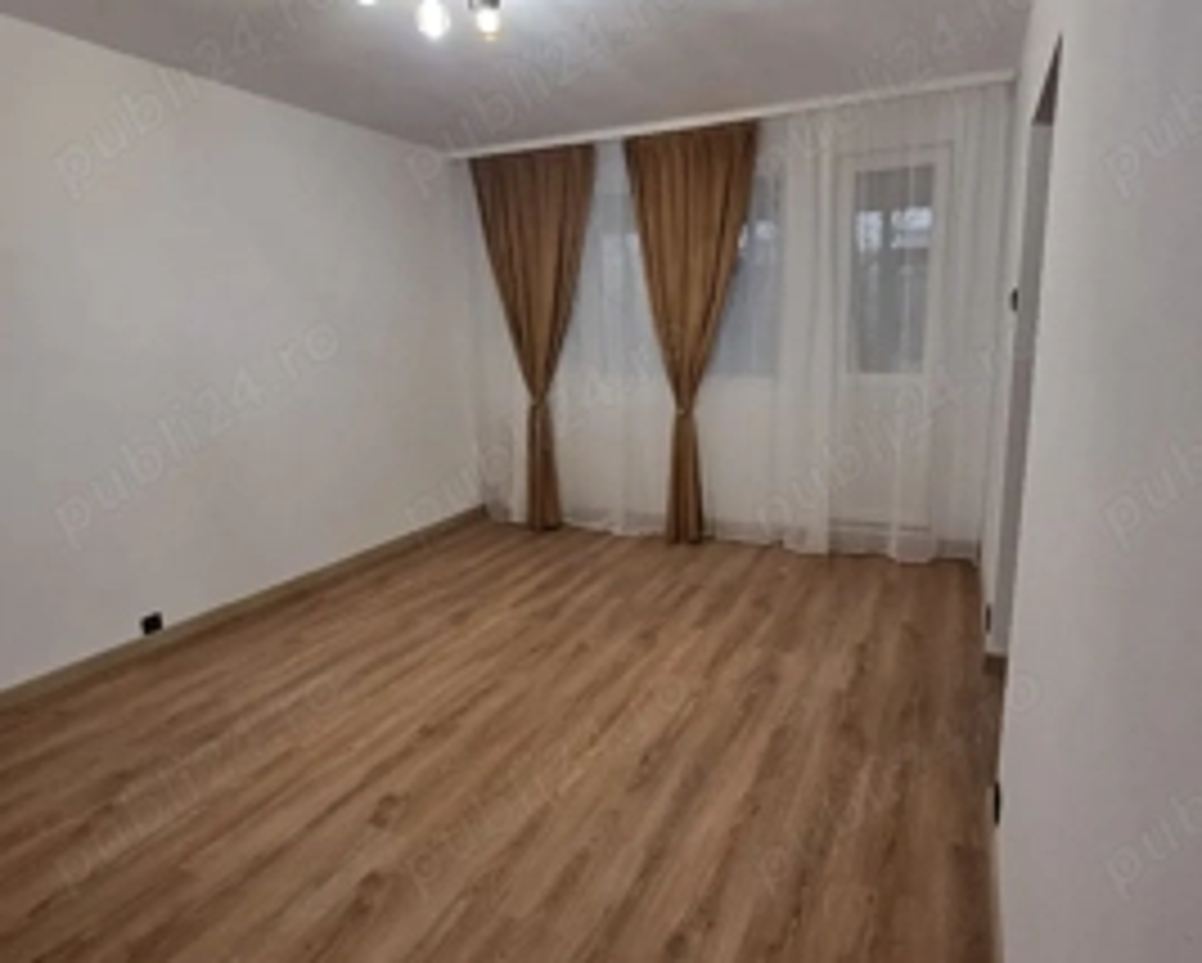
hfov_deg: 83.2
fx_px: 676
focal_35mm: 19
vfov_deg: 70.9
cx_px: 635
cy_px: 482
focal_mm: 2.2
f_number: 2.2
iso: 320
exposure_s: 1/50
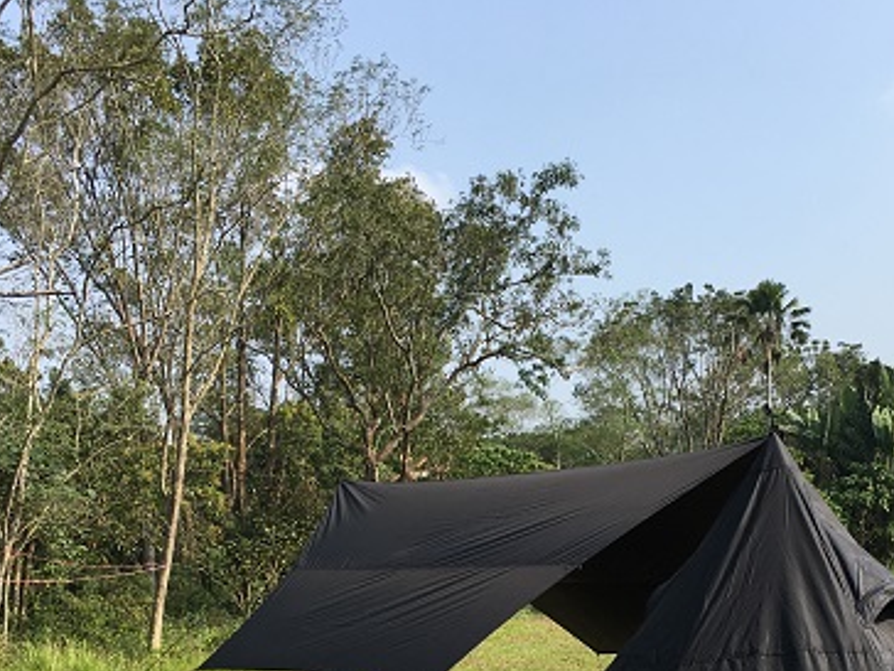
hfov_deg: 37.3
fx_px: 1317
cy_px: 570
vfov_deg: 27.8
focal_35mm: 51
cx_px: 545
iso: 25
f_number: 2.2
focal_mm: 4.15
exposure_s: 1/1202
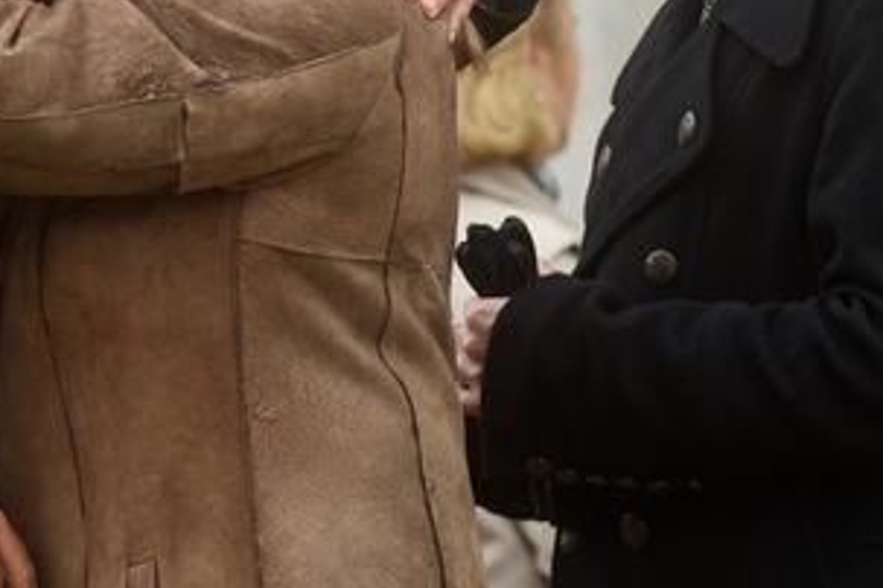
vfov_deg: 3.9
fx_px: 8707
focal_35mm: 355
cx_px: 90
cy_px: 153
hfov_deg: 5.8
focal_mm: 135
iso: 800
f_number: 5.6
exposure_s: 1/1000
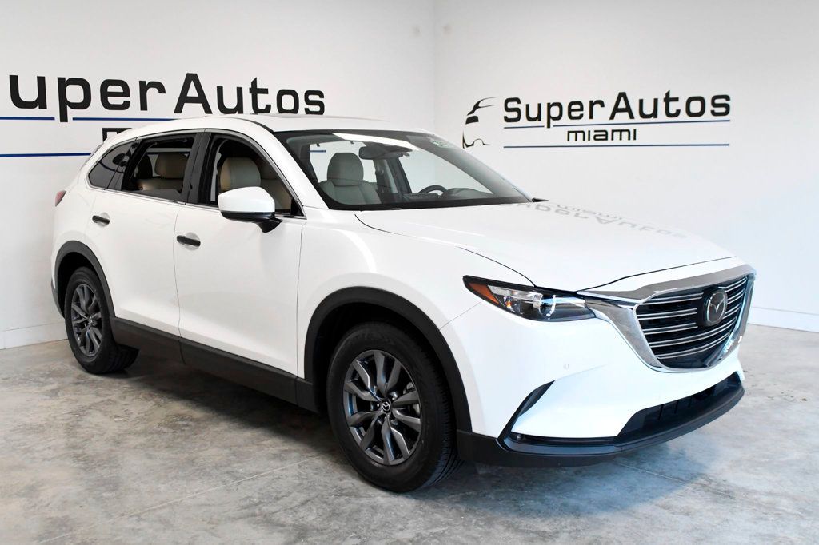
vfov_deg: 36.8
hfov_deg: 53.1
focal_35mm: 36
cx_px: 410
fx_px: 819
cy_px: 272
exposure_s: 1/2000
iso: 2500
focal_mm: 24
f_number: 3.5
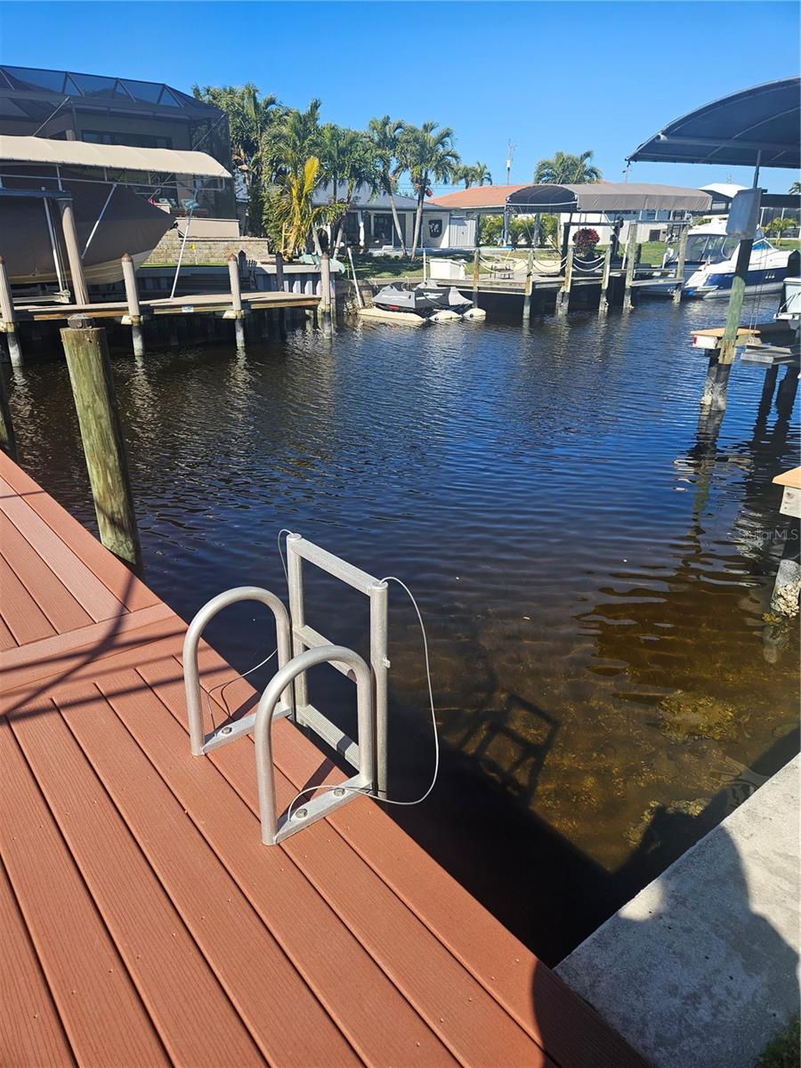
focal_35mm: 23
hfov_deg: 58.9
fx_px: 710
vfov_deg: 73.9
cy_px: 534
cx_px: 400
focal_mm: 5.4
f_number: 1.8
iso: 25
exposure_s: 1/1365
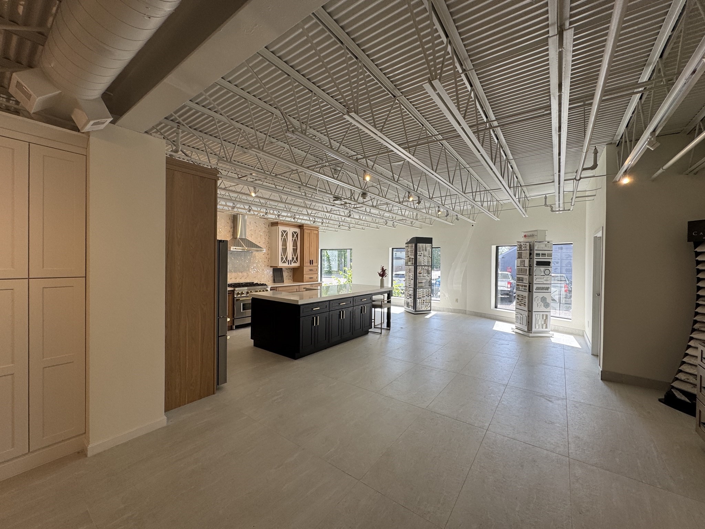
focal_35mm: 14
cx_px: 352
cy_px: 264
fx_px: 285
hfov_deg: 102.1
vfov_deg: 85.7
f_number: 2.2
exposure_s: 1/249
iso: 40
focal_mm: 2.22
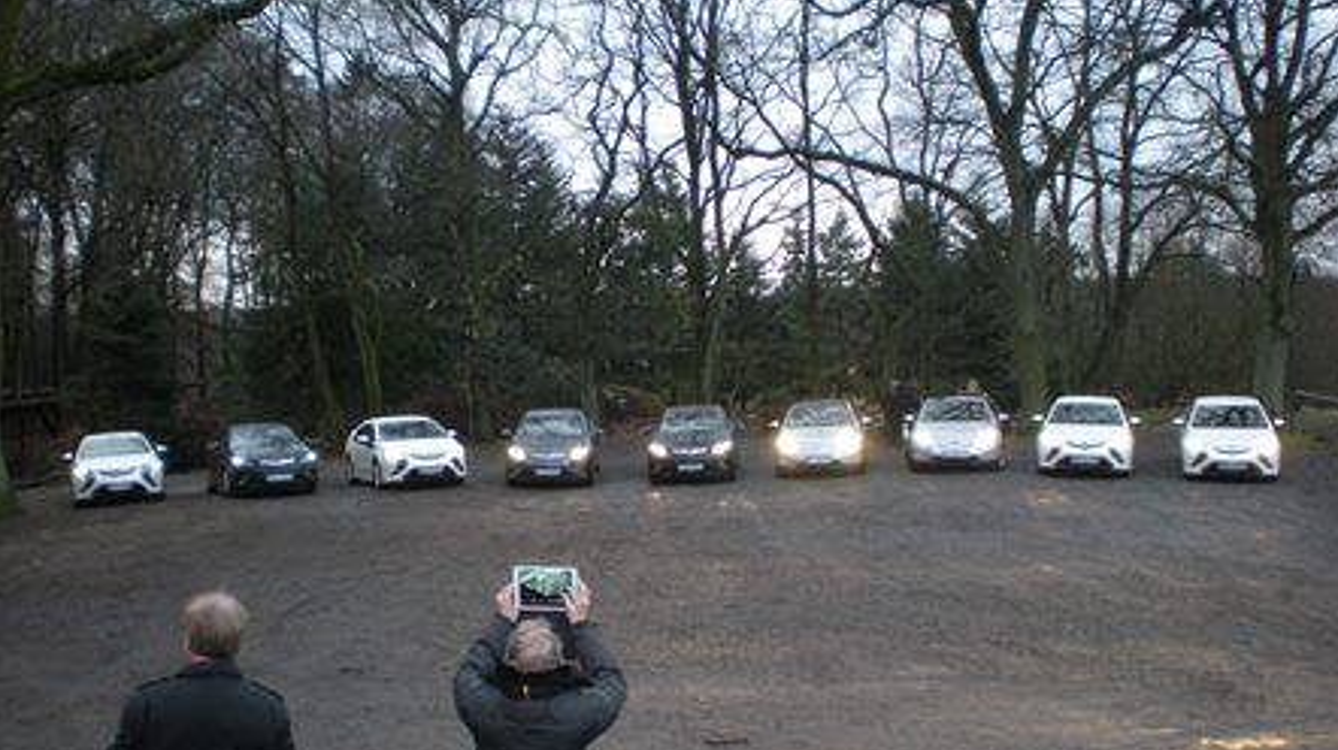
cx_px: 675
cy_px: 360
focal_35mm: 42
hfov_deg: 48.4
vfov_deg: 28.3
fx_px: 1489
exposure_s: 1/30
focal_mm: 6.3
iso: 200
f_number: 3.1
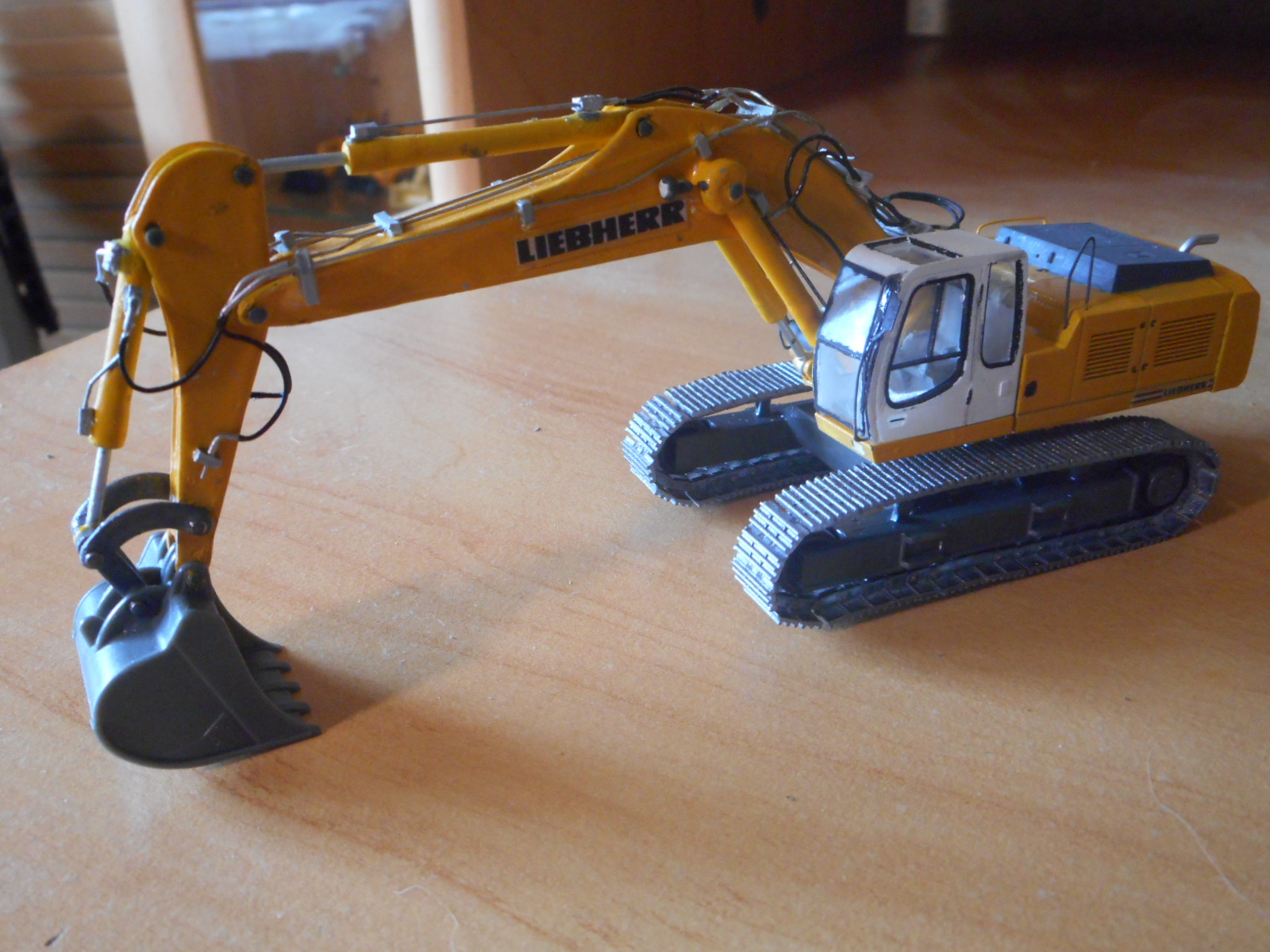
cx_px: 635
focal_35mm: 34
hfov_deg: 54.0
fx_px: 1247
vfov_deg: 41.8
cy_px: 476
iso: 400
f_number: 4.2
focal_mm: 6
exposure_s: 1/13
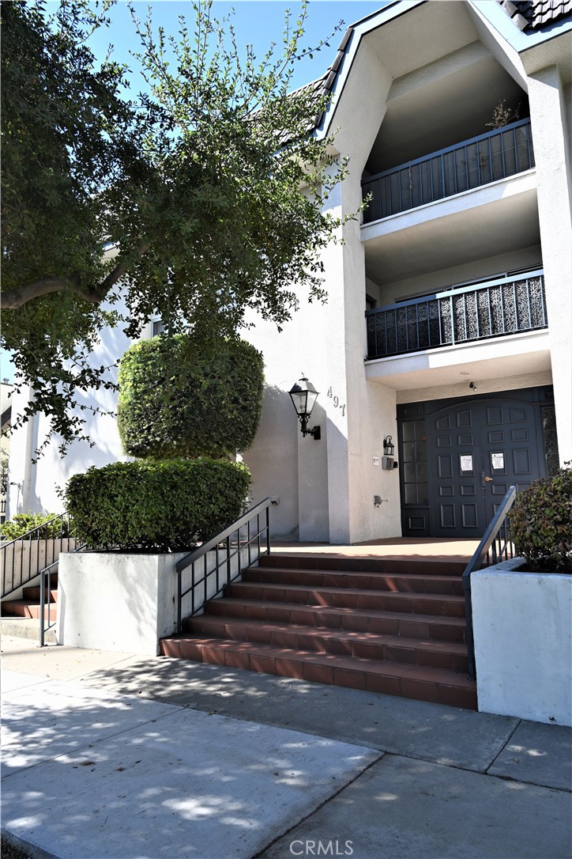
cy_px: 430
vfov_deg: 73.7
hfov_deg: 53.1
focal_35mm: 24
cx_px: 286
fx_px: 572
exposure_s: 1/250
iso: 140
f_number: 5.6
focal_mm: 24
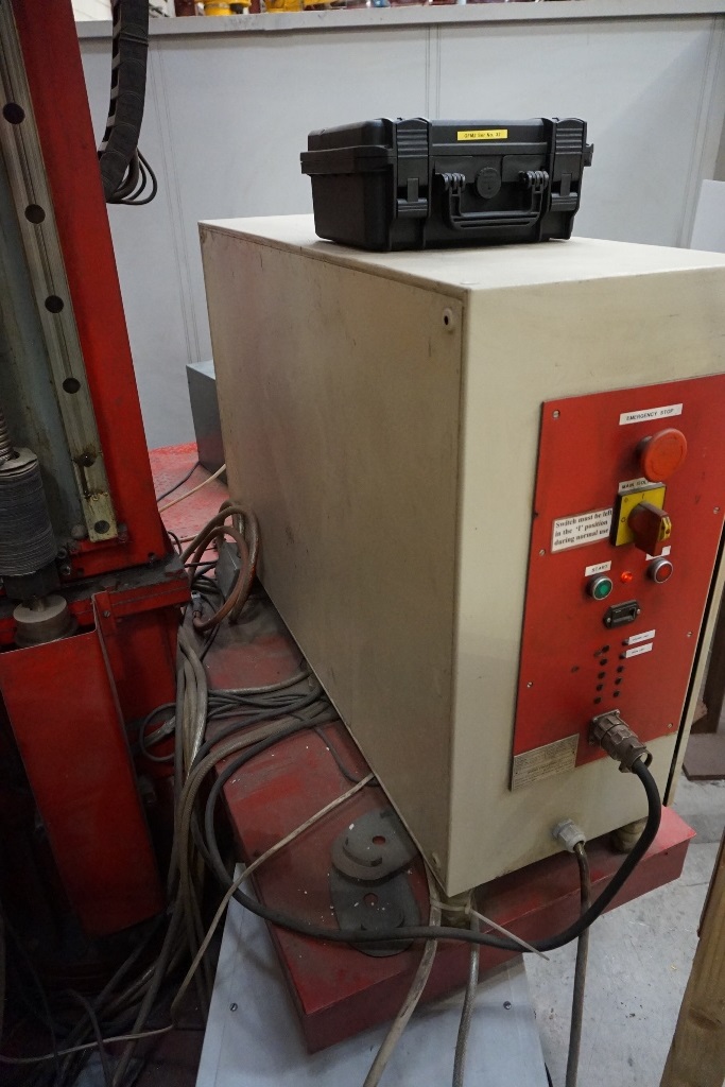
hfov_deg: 53.1
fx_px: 725
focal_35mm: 24
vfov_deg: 73.7
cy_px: 544
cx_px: 362
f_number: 3.5
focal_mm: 16
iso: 3200
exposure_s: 1/160
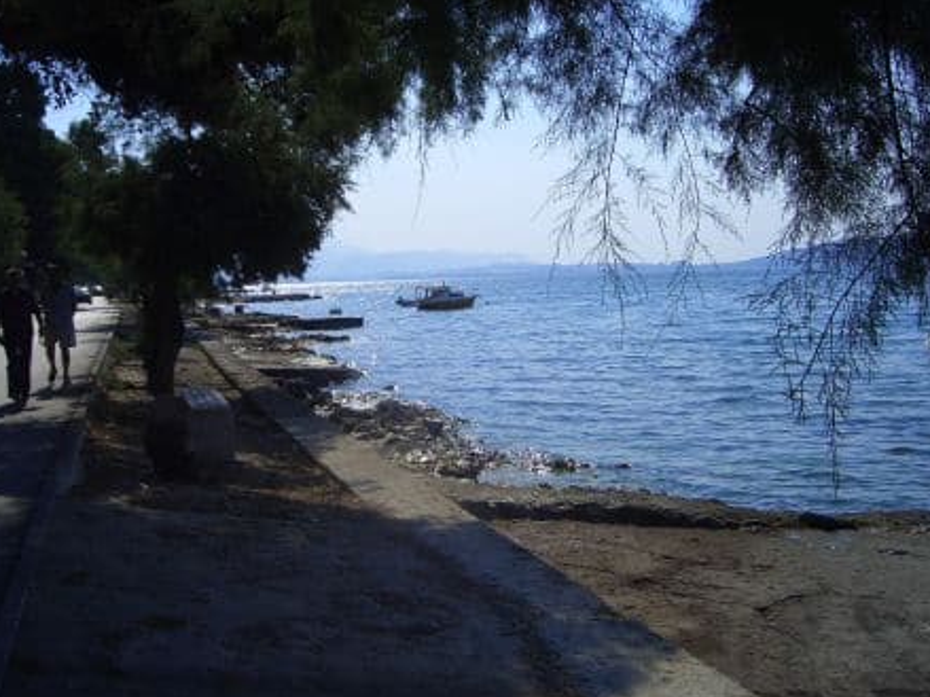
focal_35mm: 40
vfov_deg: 35.9
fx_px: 1074
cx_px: 464
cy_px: 351
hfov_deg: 46.8
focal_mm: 8
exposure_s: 1/1000
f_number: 4.8
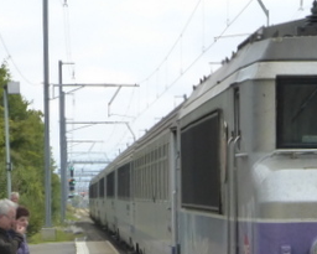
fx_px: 2468
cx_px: 484
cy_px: 211
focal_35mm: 263
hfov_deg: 7.2
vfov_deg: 5.9
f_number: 4.9
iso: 160
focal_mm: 11.7
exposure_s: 1/320
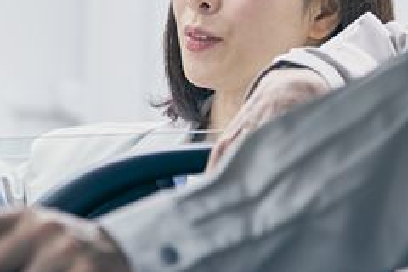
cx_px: 197
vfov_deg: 5.4
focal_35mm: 252
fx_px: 2856
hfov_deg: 8.2
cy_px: -5
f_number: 3.2
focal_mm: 84
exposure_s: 1/500
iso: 100
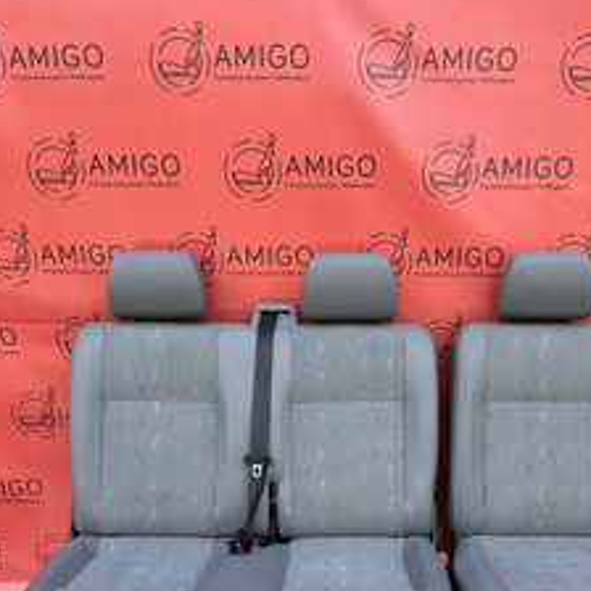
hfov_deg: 44.8
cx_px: 343
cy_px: 454
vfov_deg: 43.3
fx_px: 715
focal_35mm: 37
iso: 50
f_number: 1.6
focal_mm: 5.1
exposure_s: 1/772
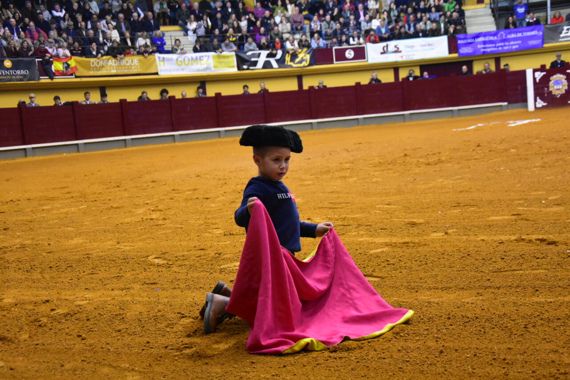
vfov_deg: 23.8
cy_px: 190
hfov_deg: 35.1
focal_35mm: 57
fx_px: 902
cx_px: 285
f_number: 5
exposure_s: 1/100
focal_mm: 38
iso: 3200
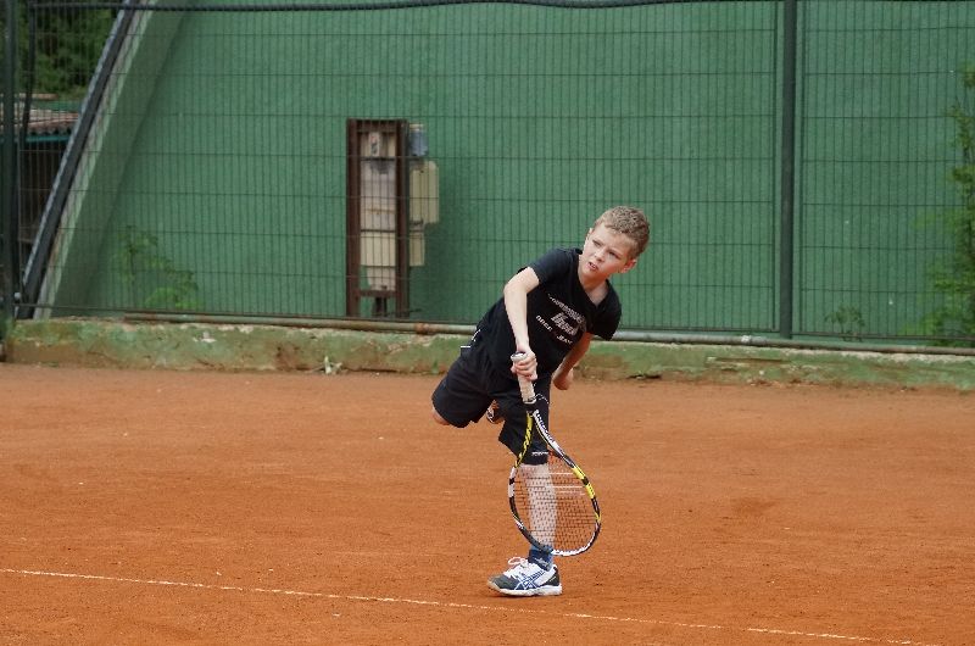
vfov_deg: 7.6
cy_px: 323
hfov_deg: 11.4
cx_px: 488
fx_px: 4865
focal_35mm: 180
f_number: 5.6
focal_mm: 120
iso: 1600
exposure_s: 1/2000
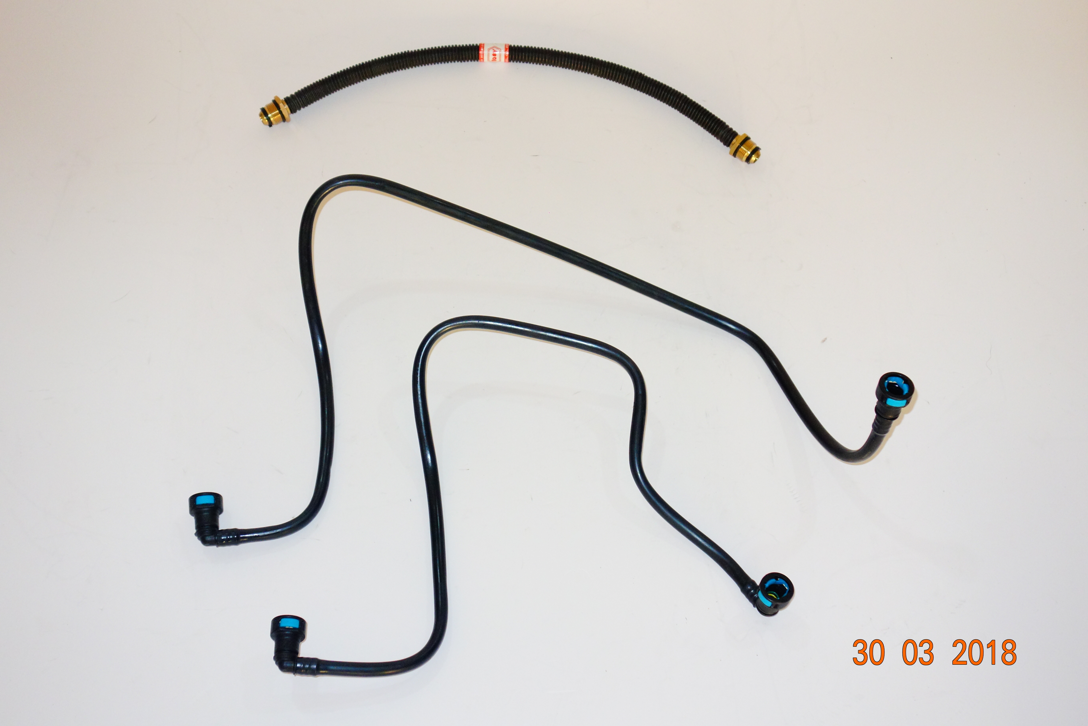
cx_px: 544
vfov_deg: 25.5
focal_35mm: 53
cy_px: 363
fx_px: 1602
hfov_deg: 37.5
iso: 800
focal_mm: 19.75
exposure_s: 1/100
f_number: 4
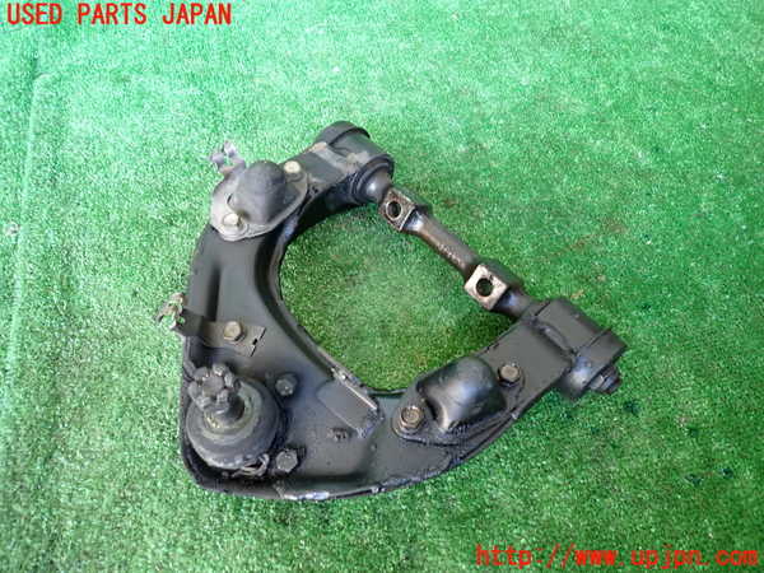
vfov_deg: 54.9
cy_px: 286
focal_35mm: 25
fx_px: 552
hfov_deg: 69.4
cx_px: 382
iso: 200
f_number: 2
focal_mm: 4.5
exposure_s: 1/30
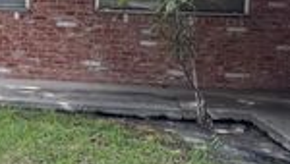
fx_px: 670
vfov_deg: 13.9
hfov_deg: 20.9
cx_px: -141
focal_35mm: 87
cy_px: 18
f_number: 1.78
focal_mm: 6.76
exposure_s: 1/1131
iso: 80
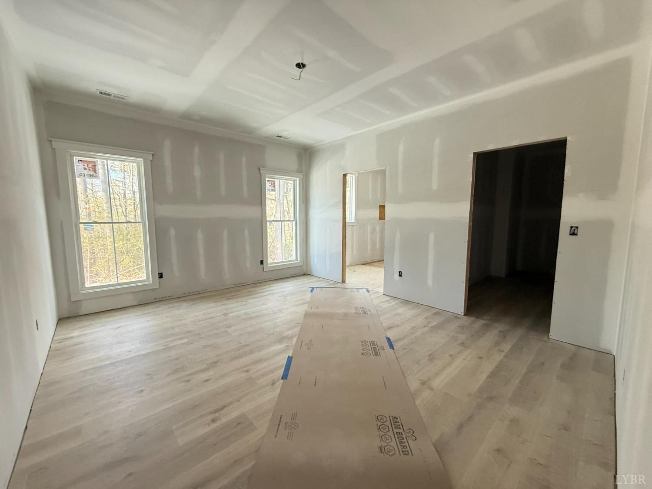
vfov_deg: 85.7
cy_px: 244
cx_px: 326
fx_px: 264
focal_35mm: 14
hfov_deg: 102.1
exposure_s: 1/89
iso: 400
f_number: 2.2
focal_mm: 2.22
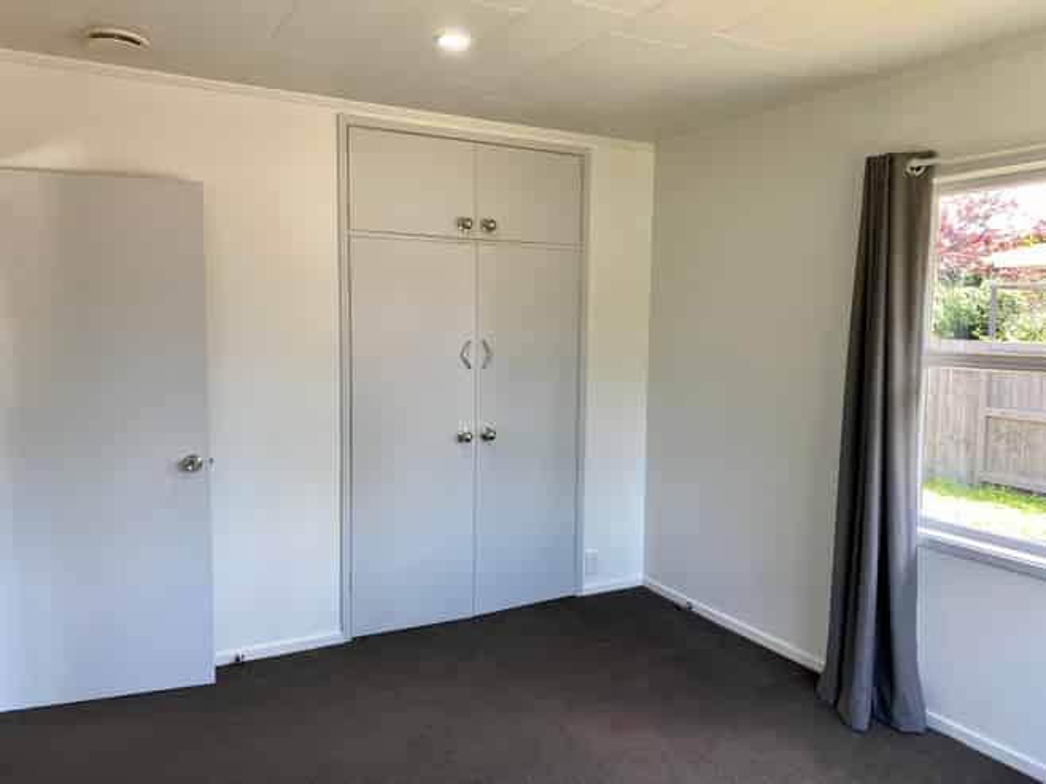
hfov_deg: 67.3
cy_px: 392
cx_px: 523
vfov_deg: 53.0
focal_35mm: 26
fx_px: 785
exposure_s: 1/100
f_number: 1.8
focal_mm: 4.25
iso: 50
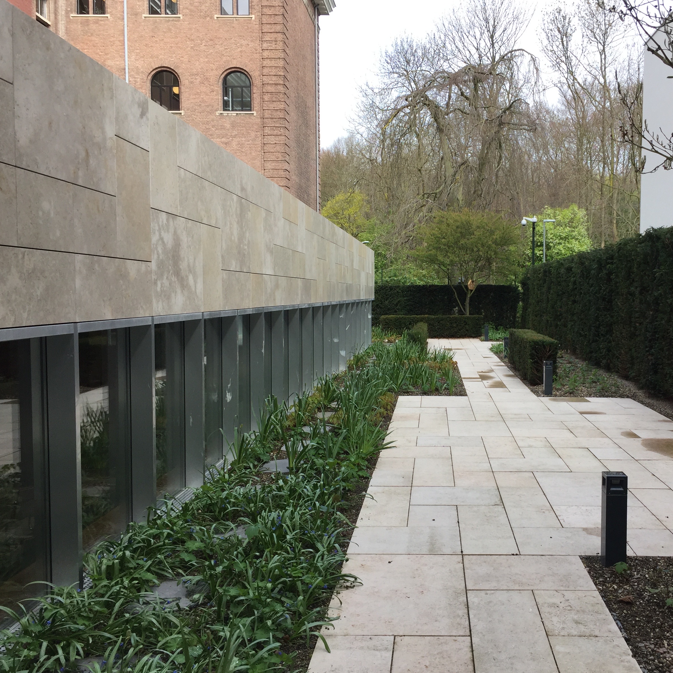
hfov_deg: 46.7
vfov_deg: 47.2
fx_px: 770
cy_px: 335
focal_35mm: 35
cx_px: 434
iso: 32
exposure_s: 1/501
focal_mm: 4.15
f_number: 2.2
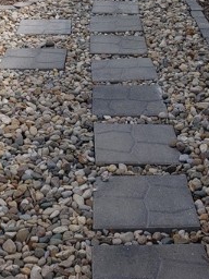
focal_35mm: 78
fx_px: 628
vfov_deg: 22.8
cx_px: 131
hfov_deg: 18.9
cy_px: -64
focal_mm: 4.3
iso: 50
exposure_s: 1/703
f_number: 2.4
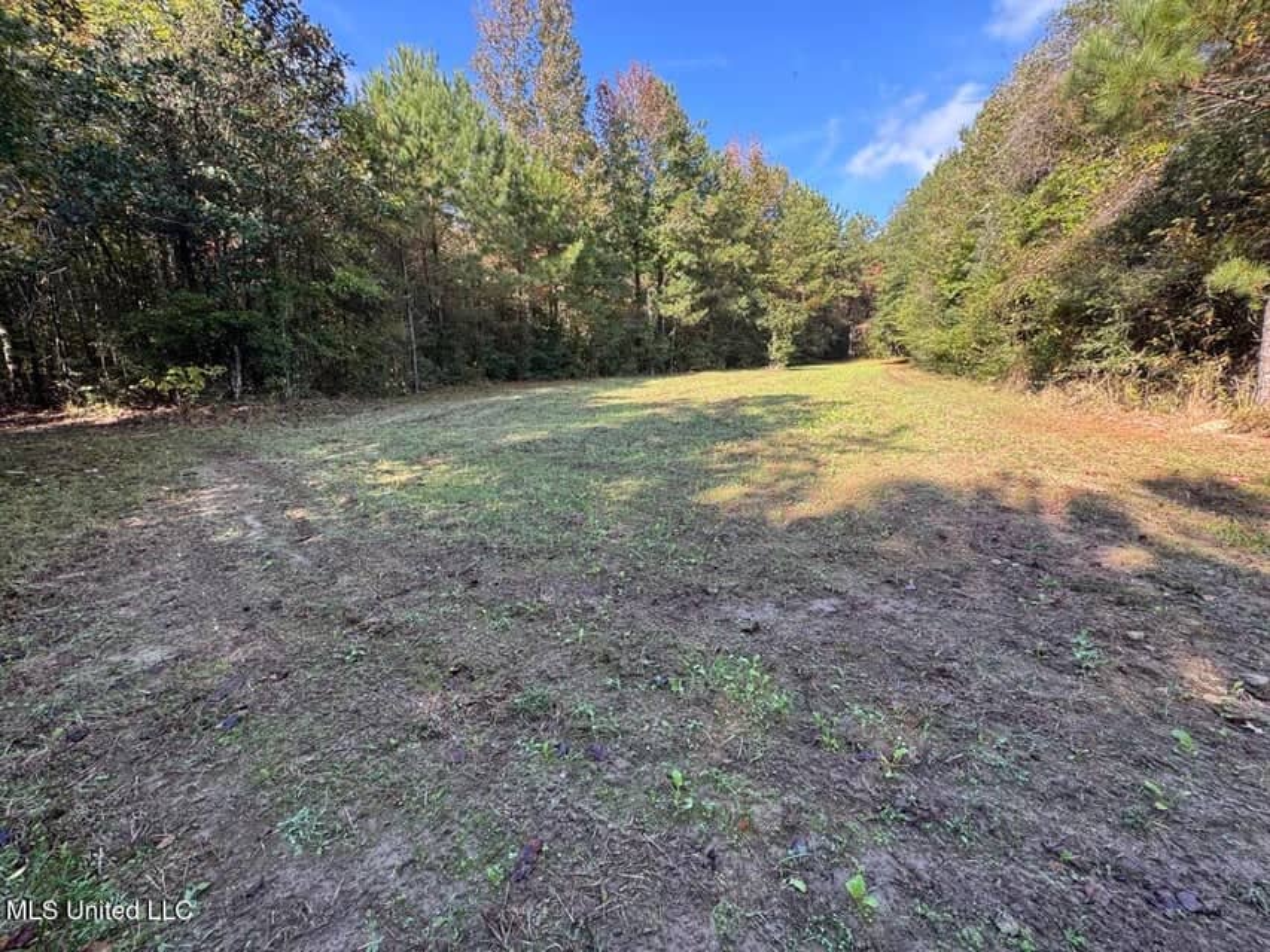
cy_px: 476
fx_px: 514
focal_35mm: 14
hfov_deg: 102.1
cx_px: 635
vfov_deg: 85.7
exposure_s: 1/183
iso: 40
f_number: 2.2
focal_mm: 2.22
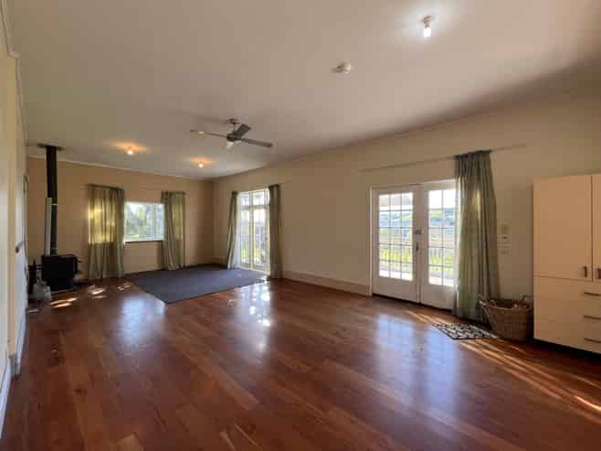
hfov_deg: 106.2
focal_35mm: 13
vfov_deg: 89.9
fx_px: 226
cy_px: 226
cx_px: 300
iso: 50
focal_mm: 1.57
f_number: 1.8
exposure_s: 1/99
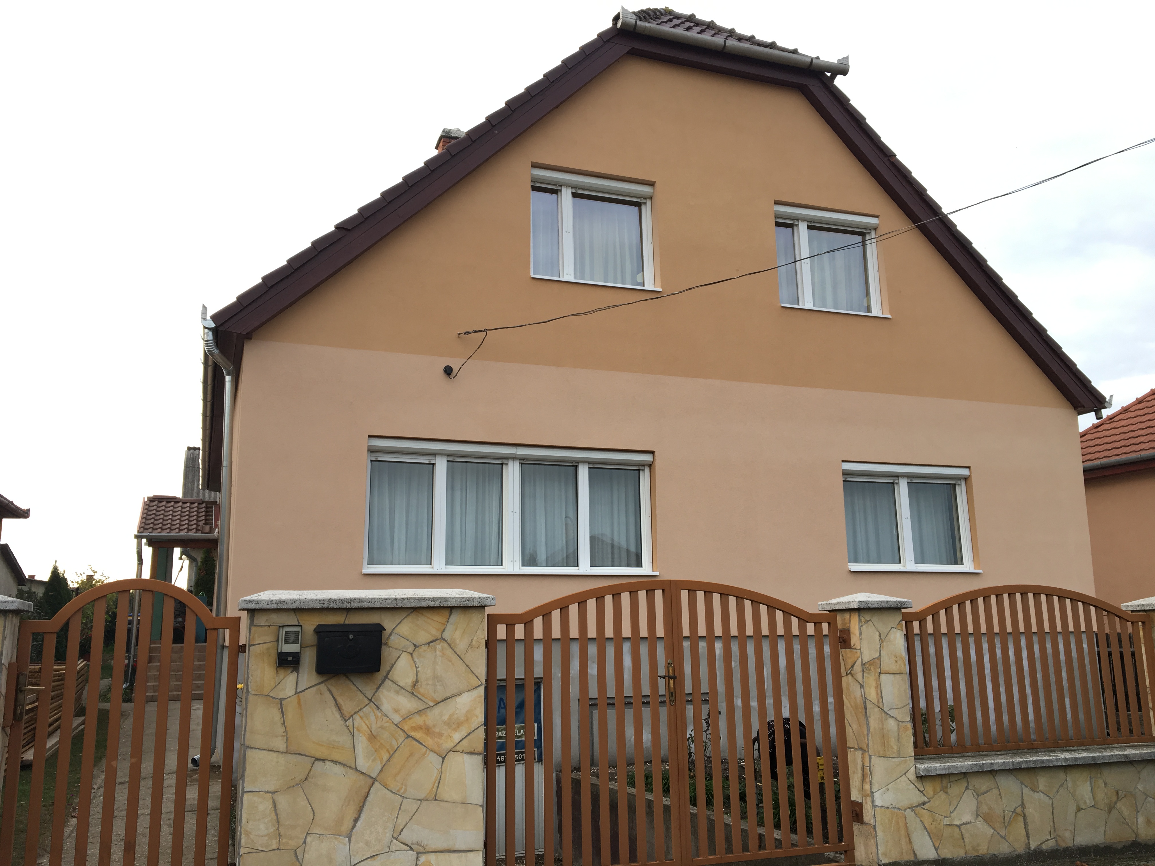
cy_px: 433
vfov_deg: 48.2
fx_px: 968
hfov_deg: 61.7
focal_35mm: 29
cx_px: 578
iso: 25
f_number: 2.2
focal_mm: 4.15
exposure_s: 1/100
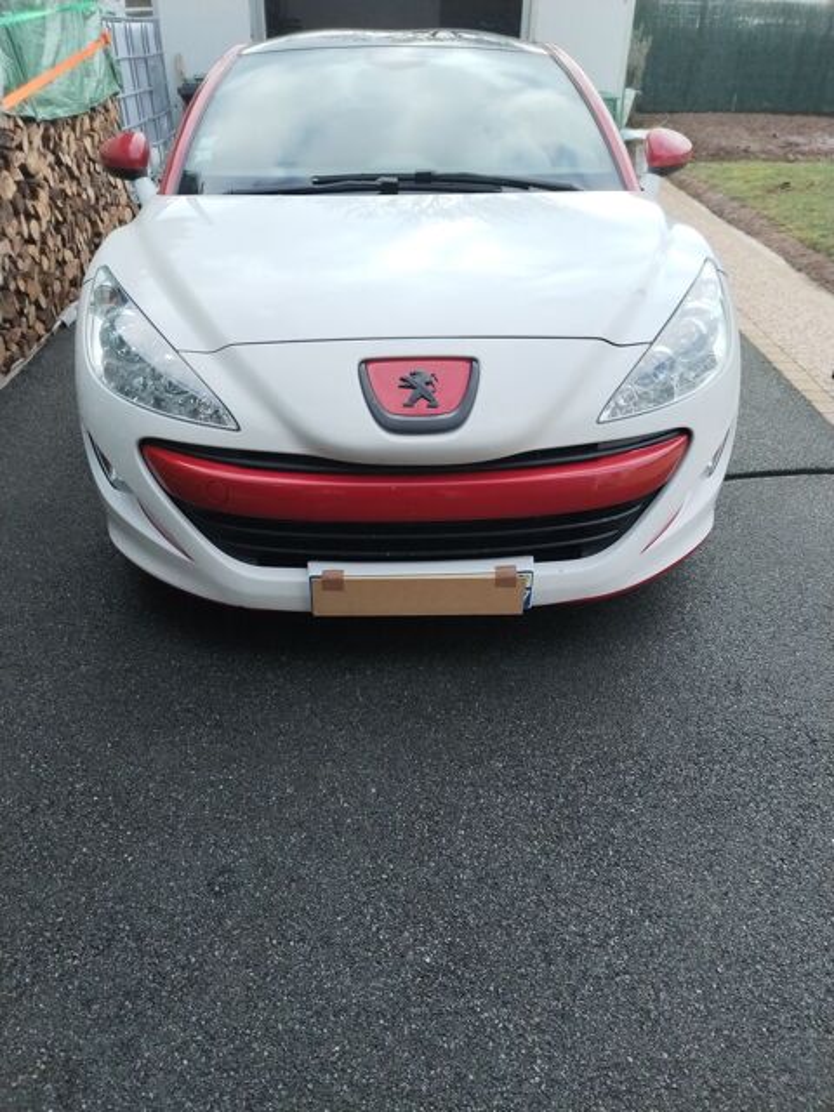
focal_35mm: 26
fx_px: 835
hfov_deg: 53.1
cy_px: 556
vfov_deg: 67.3
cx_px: 417
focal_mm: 4.75
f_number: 1.8
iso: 100
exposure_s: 1/466
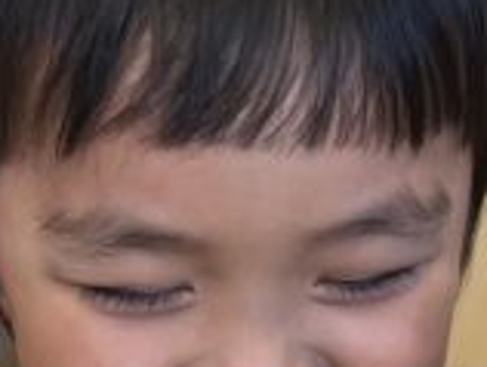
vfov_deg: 10.7
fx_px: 1775
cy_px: 756
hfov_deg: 15.6
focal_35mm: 126
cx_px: 219
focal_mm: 5.7
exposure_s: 1/120
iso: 125
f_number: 1.5
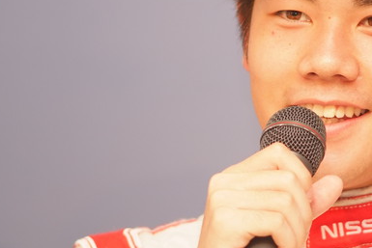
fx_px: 5220
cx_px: 302
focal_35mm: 505
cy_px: 102
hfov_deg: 4.1
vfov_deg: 2.7
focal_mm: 180
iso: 400
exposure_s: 1/125
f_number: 2.8
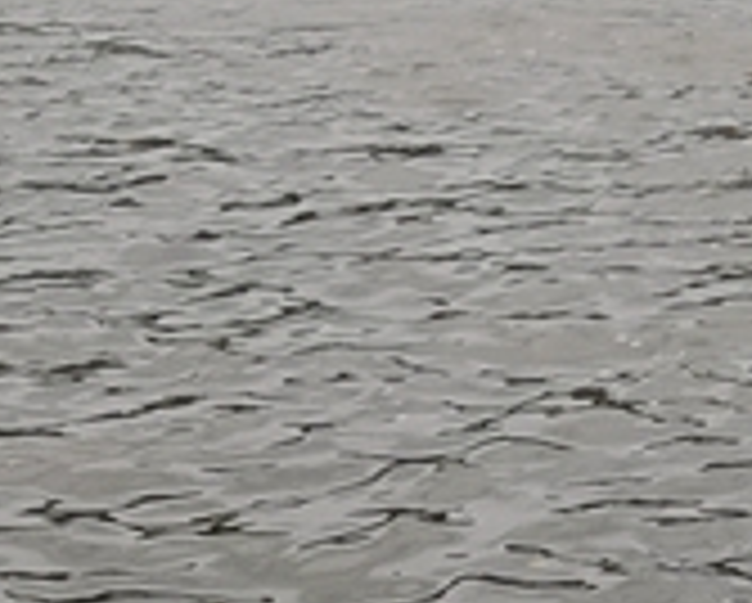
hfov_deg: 9.6
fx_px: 4323
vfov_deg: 7.8
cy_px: -387
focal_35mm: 194
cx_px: 1153
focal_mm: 4.75
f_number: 1.8
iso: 50
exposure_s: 1/445
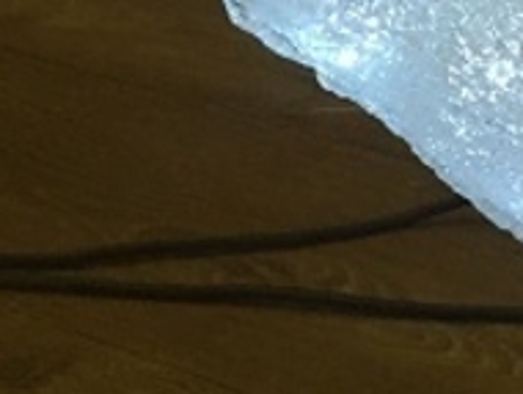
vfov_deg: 12.2
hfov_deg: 13.7
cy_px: 121
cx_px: 1040
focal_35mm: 122
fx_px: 1846
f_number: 2.2
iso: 64
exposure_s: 1/33
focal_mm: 4.15
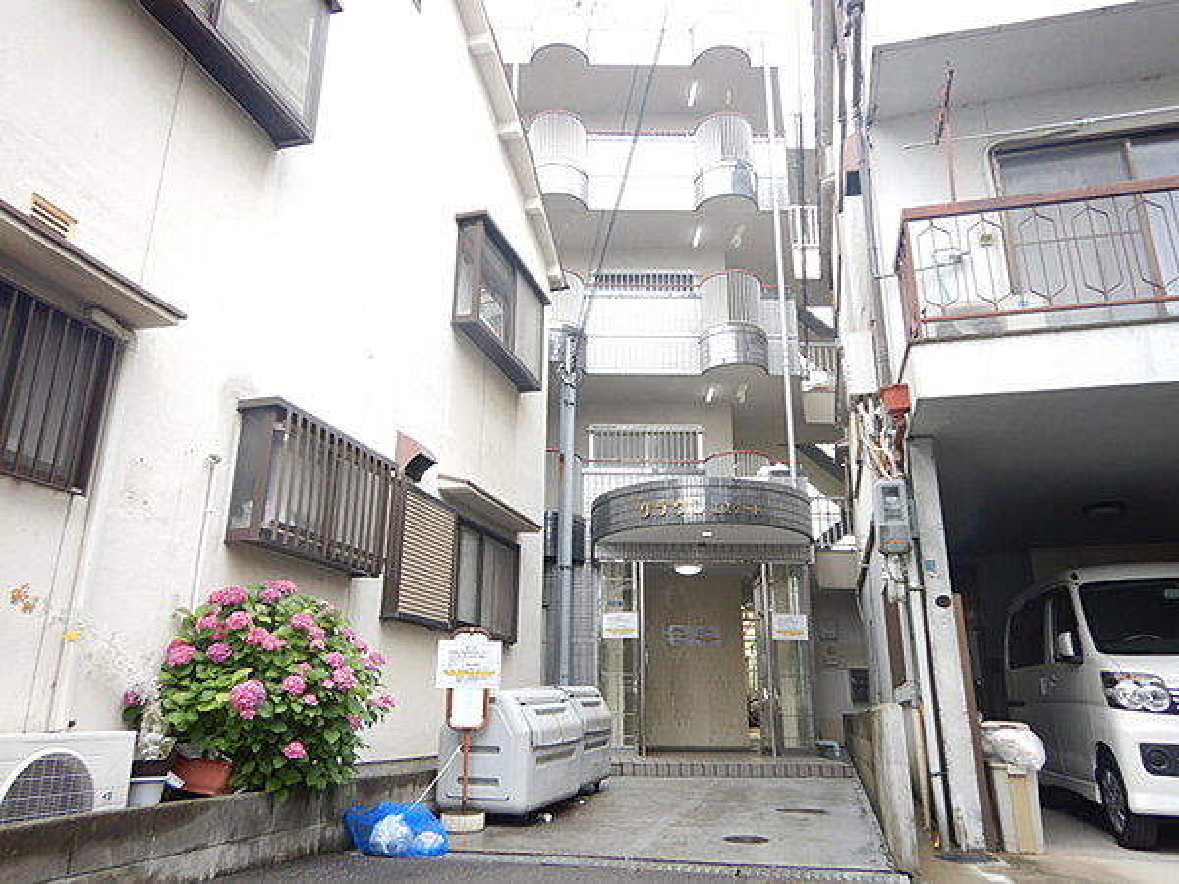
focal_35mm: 24
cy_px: 442
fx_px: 817
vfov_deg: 56.8
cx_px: 590
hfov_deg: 71.6
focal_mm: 4.3
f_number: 2.8
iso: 125
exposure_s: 1/160
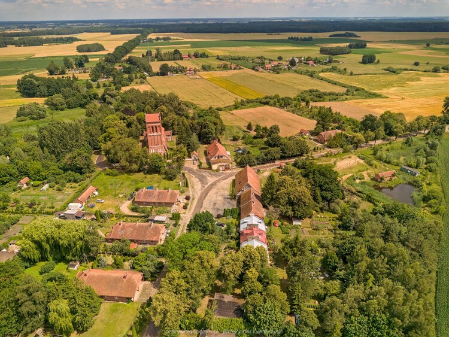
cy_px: 168
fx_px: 311
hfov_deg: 71.6
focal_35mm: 24
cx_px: 224
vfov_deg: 56.8
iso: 120
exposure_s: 1/2000
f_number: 1.7
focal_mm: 6.72
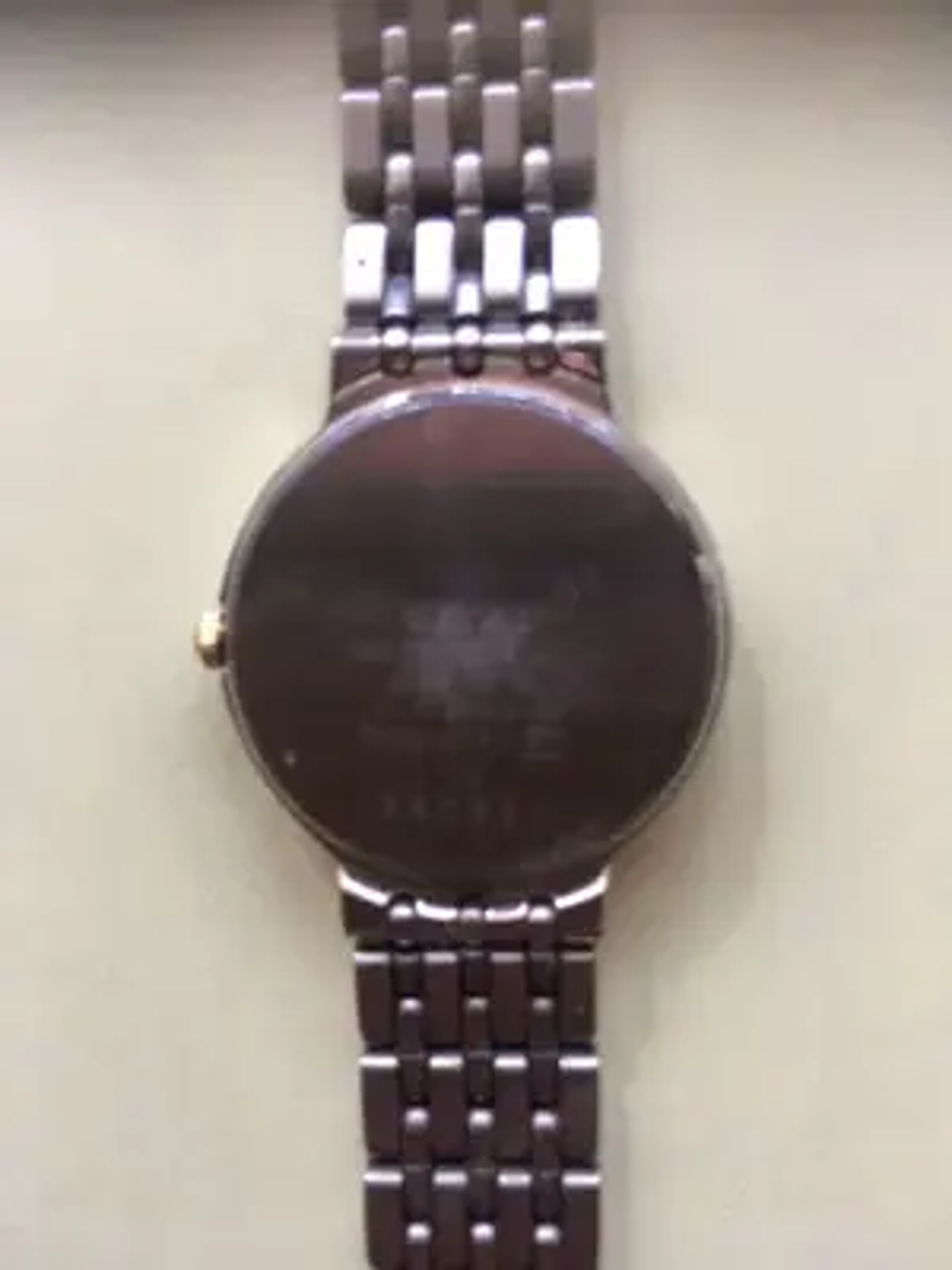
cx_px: 476
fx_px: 1063
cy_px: 635
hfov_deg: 48.2
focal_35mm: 29
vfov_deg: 61.7
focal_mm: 4.15
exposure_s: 1/33
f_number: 2.2
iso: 160
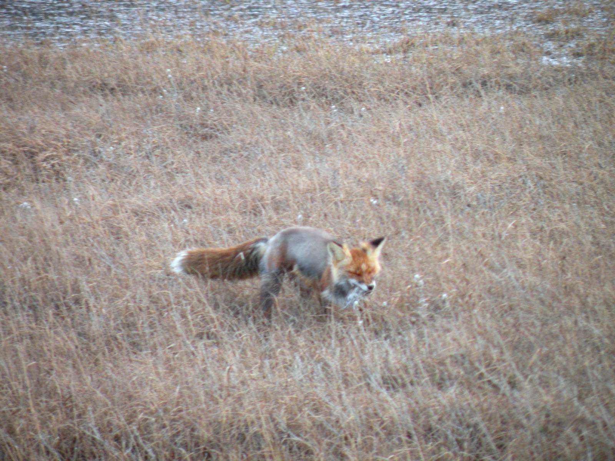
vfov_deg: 3.1
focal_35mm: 486
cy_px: 230
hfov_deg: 4.1
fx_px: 8634
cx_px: 308
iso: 157
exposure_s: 1/146
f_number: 4.5
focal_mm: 84.2
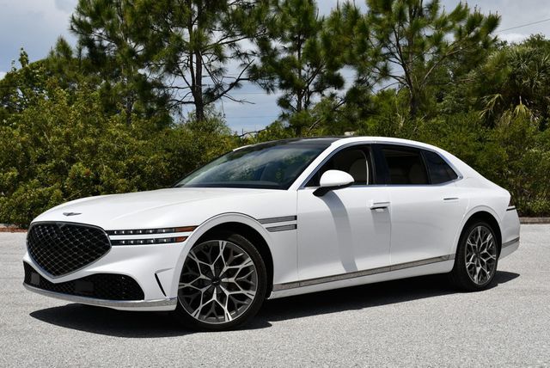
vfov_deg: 28.1
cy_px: 184
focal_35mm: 48
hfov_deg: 41.1
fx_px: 734
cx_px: 275
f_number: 10
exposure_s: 1/400
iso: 100
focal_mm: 24
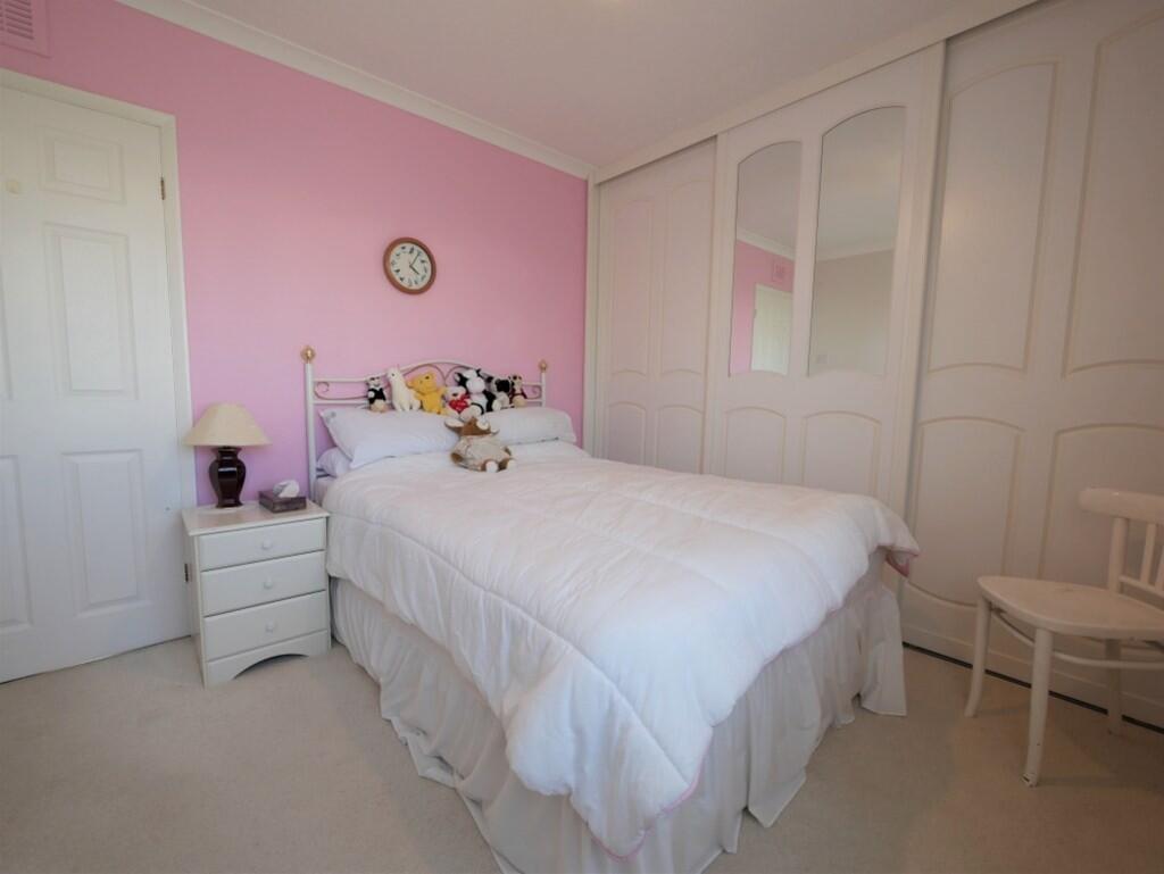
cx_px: 582
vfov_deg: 85.7
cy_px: 437
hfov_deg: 102.0
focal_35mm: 14
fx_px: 471
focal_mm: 7
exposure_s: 1/60
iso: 250
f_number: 4
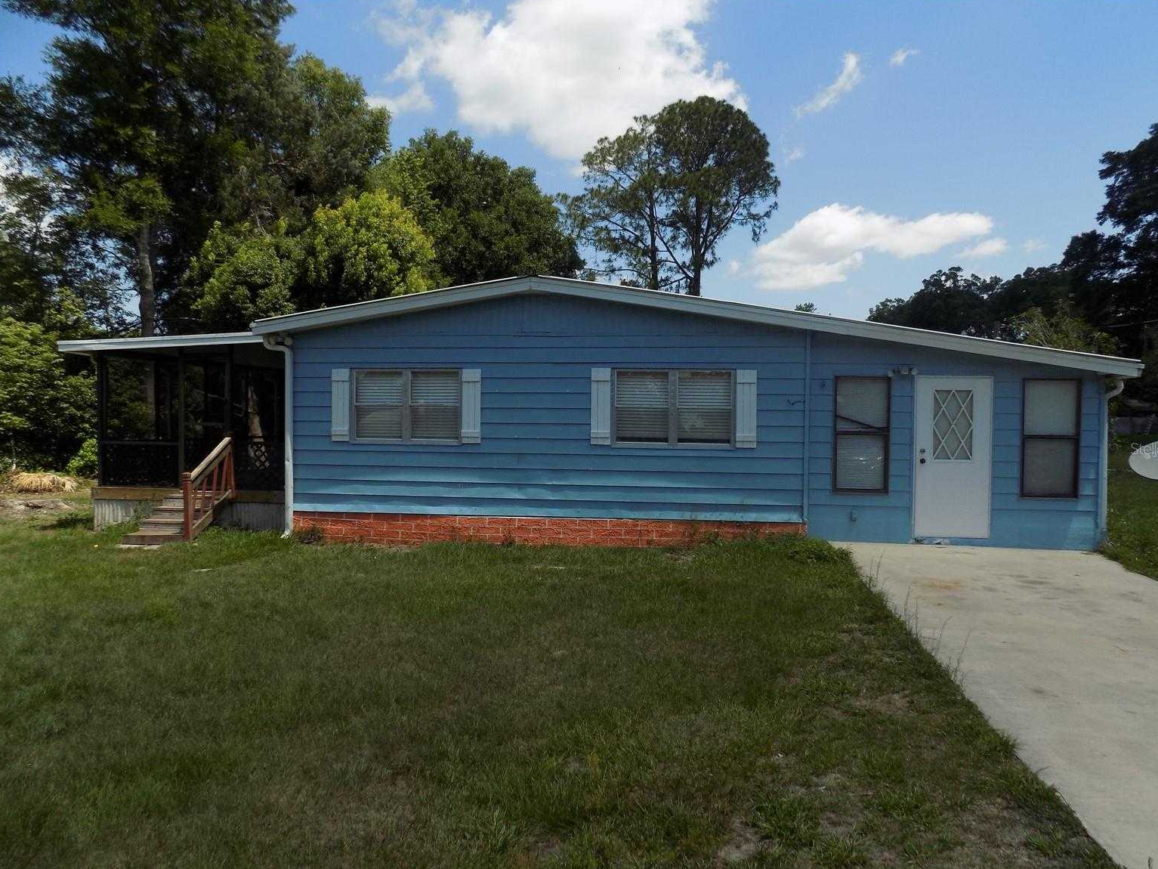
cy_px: 448
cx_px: 598
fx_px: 803
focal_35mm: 24
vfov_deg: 56.8
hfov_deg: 71.6
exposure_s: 1/1000
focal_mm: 4
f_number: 3.1
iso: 80
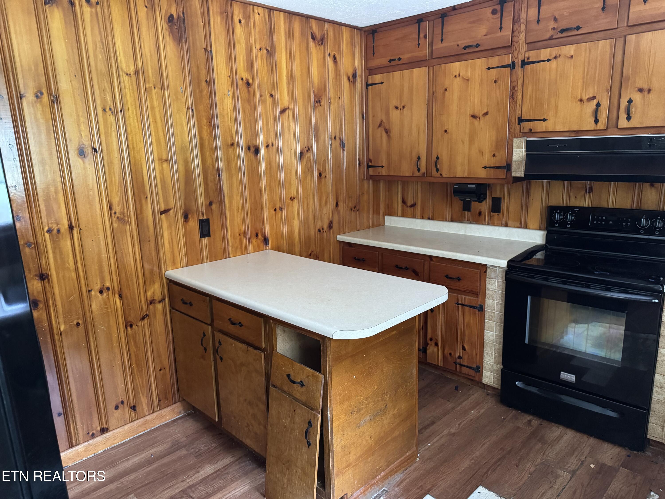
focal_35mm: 24
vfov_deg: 56.8
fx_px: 461
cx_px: 332
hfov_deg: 71.6
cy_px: 250
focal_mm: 6.76
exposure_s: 1/45
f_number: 1.78
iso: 800
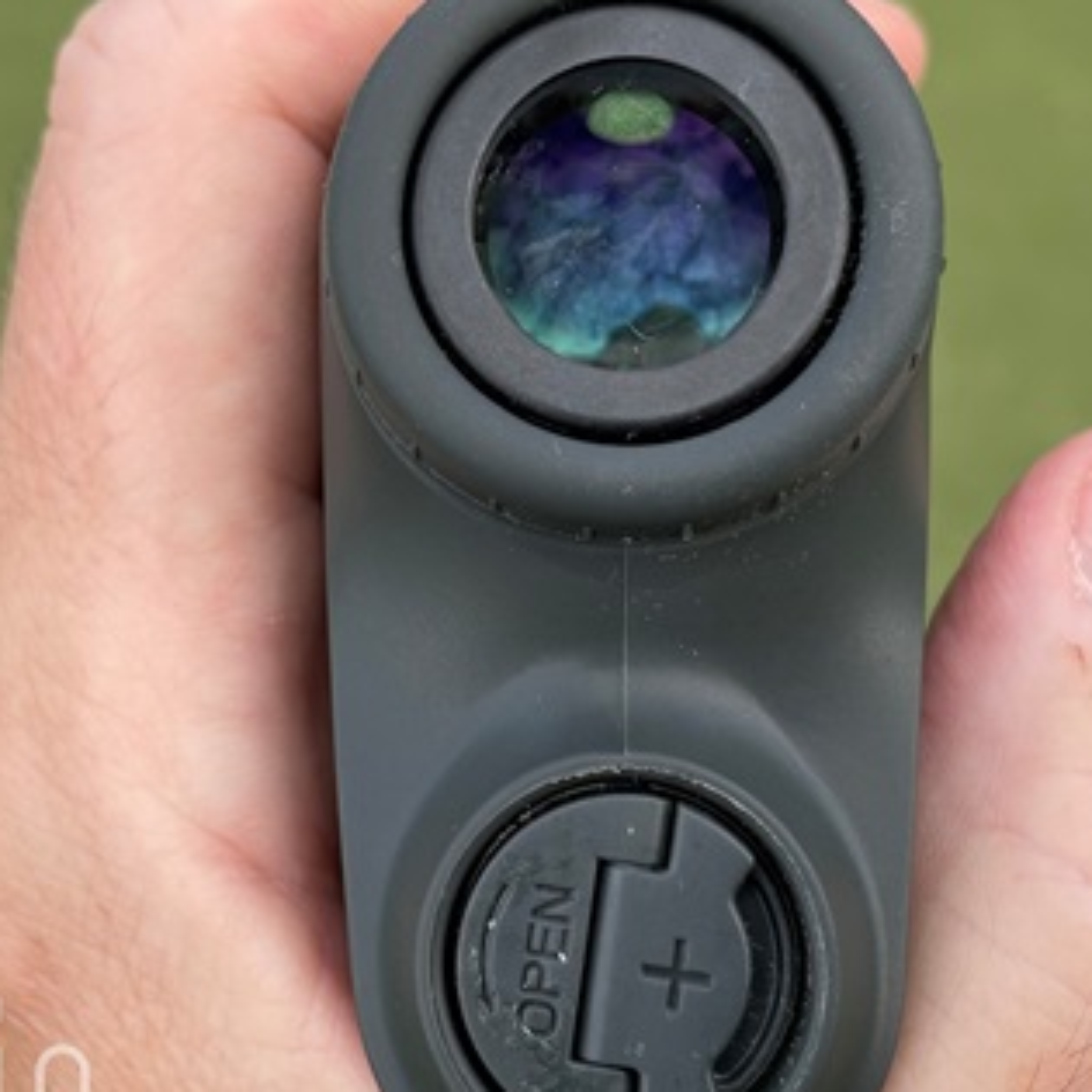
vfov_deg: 36.8
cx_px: 627
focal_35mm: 46
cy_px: 537
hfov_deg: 36.7
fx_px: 1642
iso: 32
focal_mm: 4.2
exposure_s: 1/387
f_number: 1.6
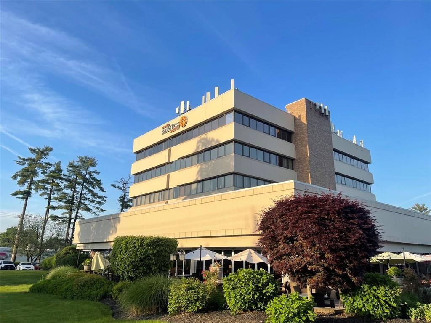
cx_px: 216
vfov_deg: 54.9
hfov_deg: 69.4
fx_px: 311
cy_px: 162
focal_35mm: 25
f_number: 1.6
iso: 32
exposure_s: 1/1976
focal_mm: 5.1
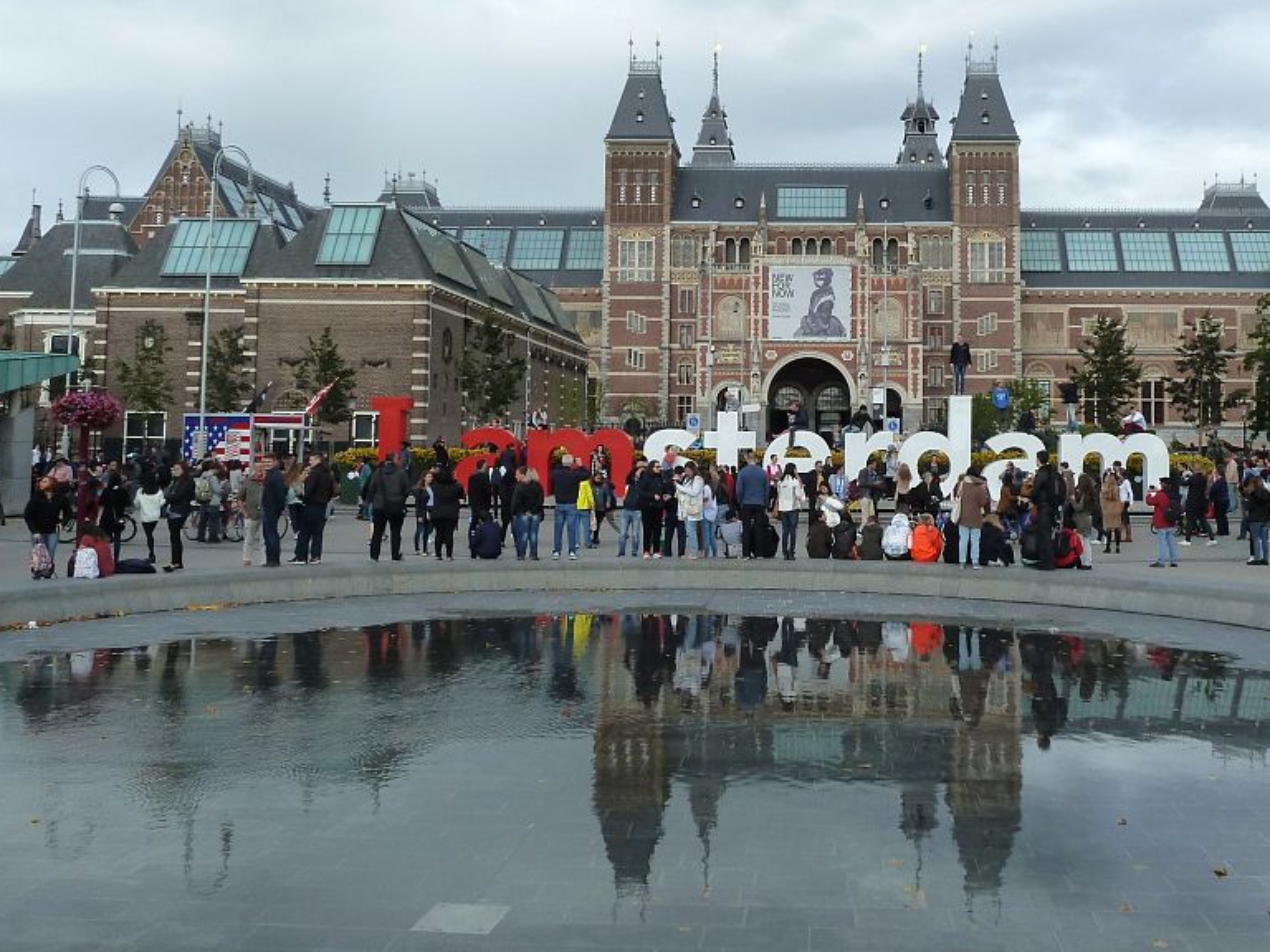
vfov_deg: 39.4
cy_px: 357
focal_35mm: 36
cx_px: 772
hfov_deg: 51.0
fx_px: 1321
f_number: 4.5
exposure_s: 1/400
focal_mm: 4.4
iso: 125
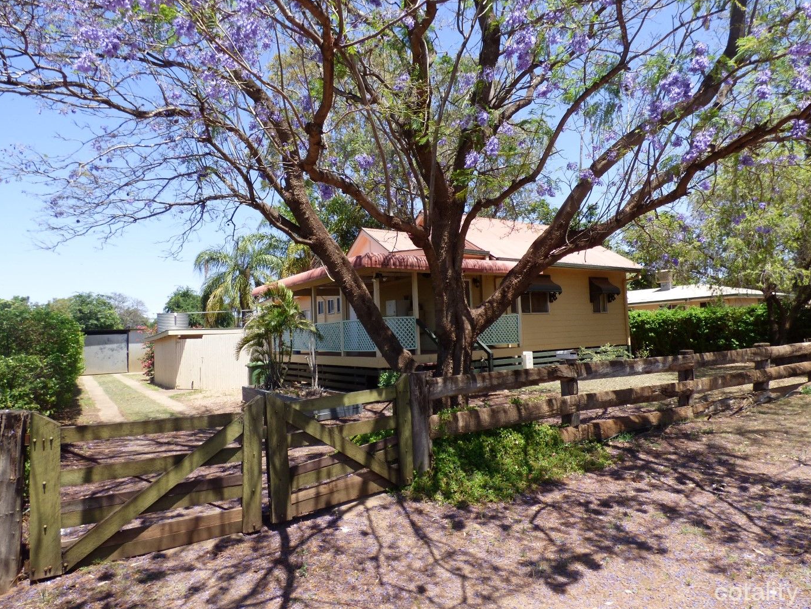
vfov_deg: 63.5
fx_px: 492
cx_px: 401
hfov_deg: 79.0
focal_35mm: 21
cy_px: 311
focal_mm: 3.58
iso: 100
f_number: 2.8
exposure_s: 1/800
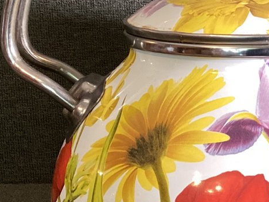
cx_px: 247
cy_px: 53
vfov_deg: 14.6
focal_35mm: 101
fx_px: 785
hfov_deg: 19.1
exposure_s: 1/60
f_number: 2.4
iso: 200
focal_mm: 3.3
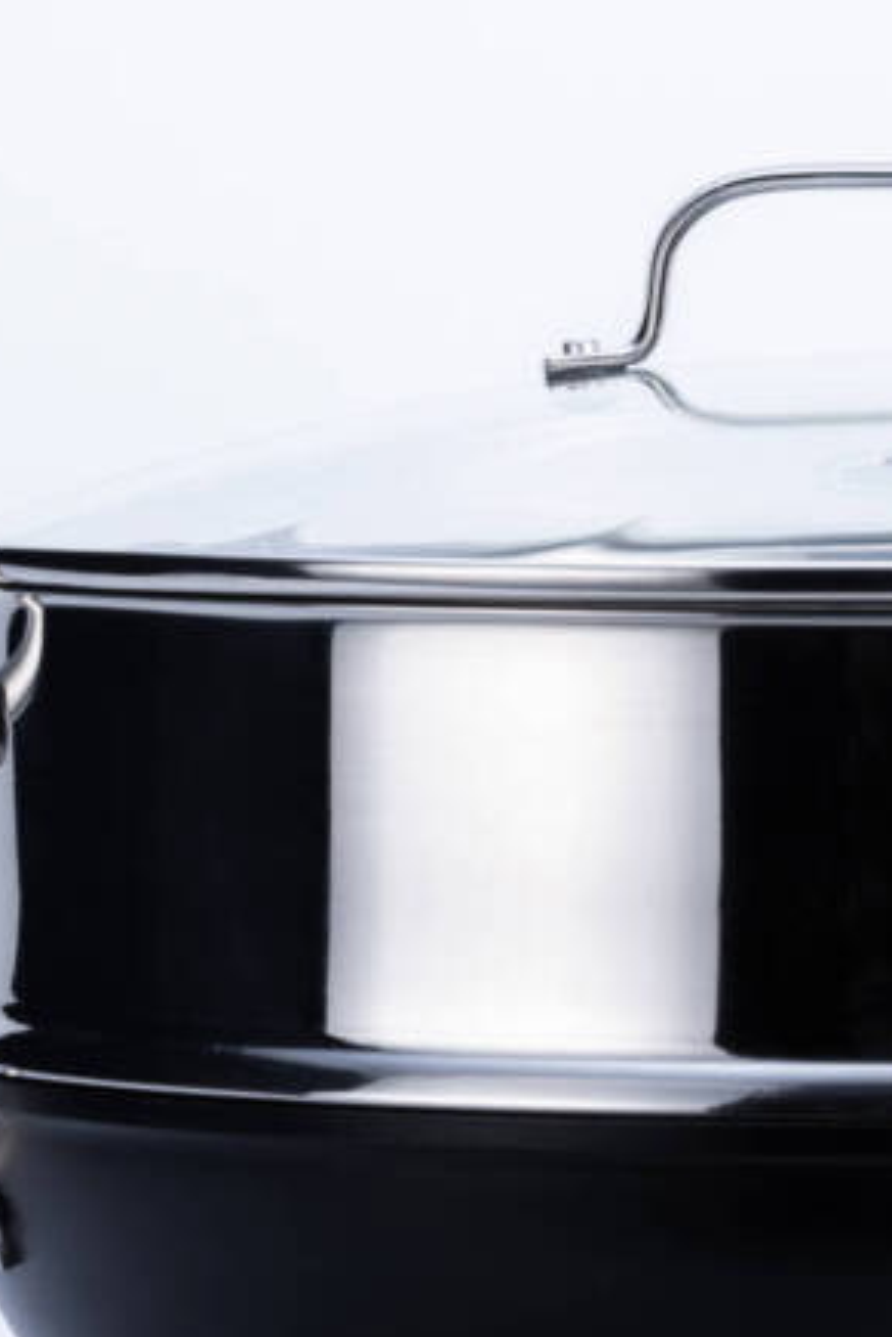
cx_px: 913
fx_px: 12960
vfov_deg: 5.9
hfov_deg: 3.9
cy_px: 852
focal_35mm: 349
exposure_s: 1/25
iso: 100
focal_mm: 130
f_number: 11
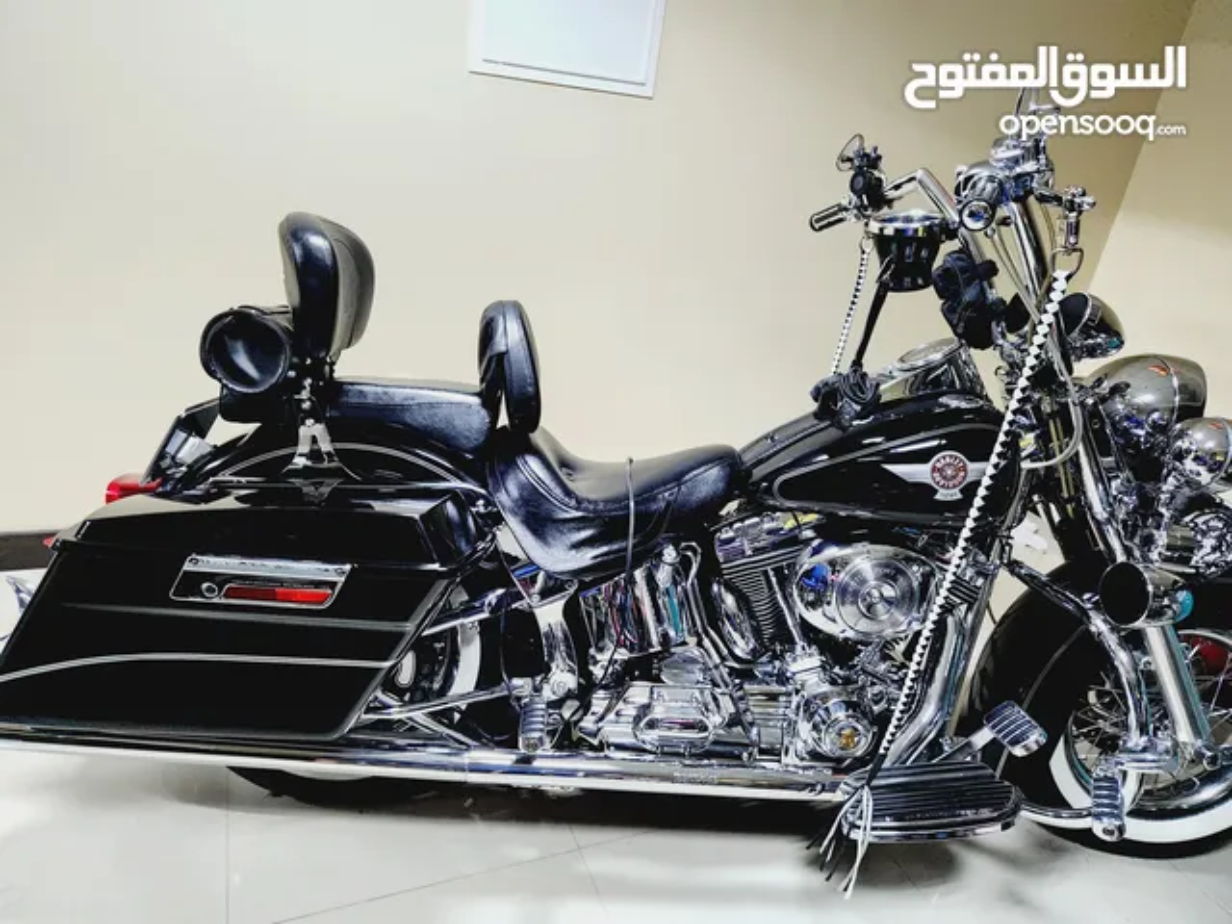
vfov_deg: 58.9
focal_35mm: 23
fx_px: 819
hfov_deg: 73.9
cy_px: 462
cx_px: 616
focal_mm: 5.4
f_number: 1.8
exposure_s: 1/100
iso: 1000
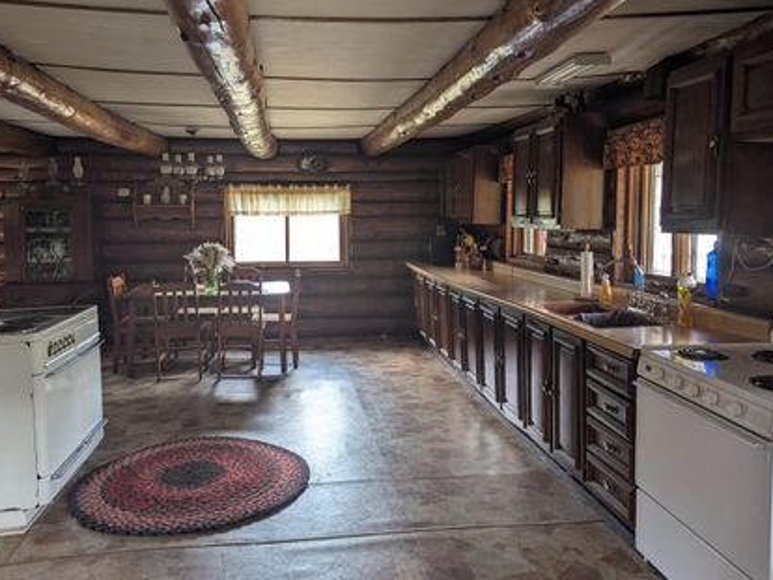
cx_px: 366
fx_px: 648
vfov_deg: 48.1
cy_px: 244
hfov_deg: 61.6
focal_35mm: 29
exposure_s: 1/23.8
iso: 55
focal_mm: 6.81
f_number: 1.85
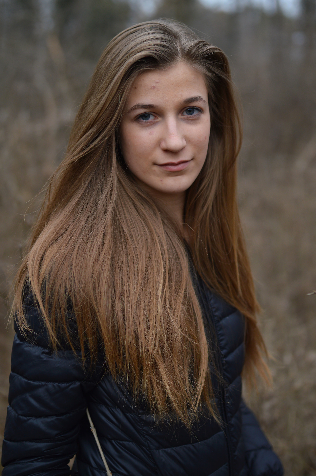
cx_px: 158
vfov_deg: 37.9
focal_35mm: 52
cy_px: 238
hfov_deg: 25.7
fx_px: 693
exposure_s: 1/400
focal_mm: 35
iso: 100
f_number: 1.4
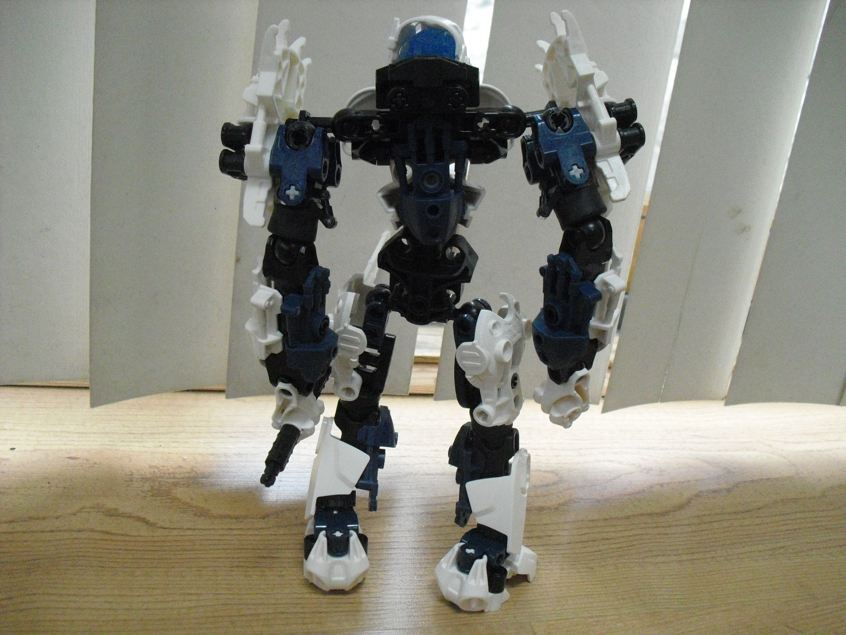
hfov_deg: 51.4
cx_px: 423
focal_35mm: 36
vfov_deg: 39.7
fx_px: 880
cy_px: 318
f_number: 3.1
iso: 800
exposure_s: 1/125
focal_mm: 6.3
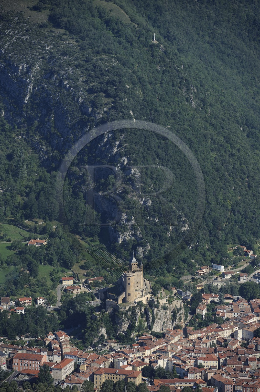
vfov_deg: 10.3
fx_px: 2170
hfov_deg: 6.9
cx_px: 130
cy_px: 196
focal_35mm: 200
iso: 200
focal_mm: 200
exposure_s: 1/1000
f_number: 5.6
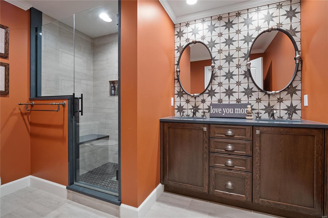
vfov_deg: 73.7
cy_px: 109
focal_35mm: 16
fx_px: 146
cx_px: 164
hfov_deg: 96.7
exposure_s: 1/1.67
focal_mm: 8
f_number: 6.3
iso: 400
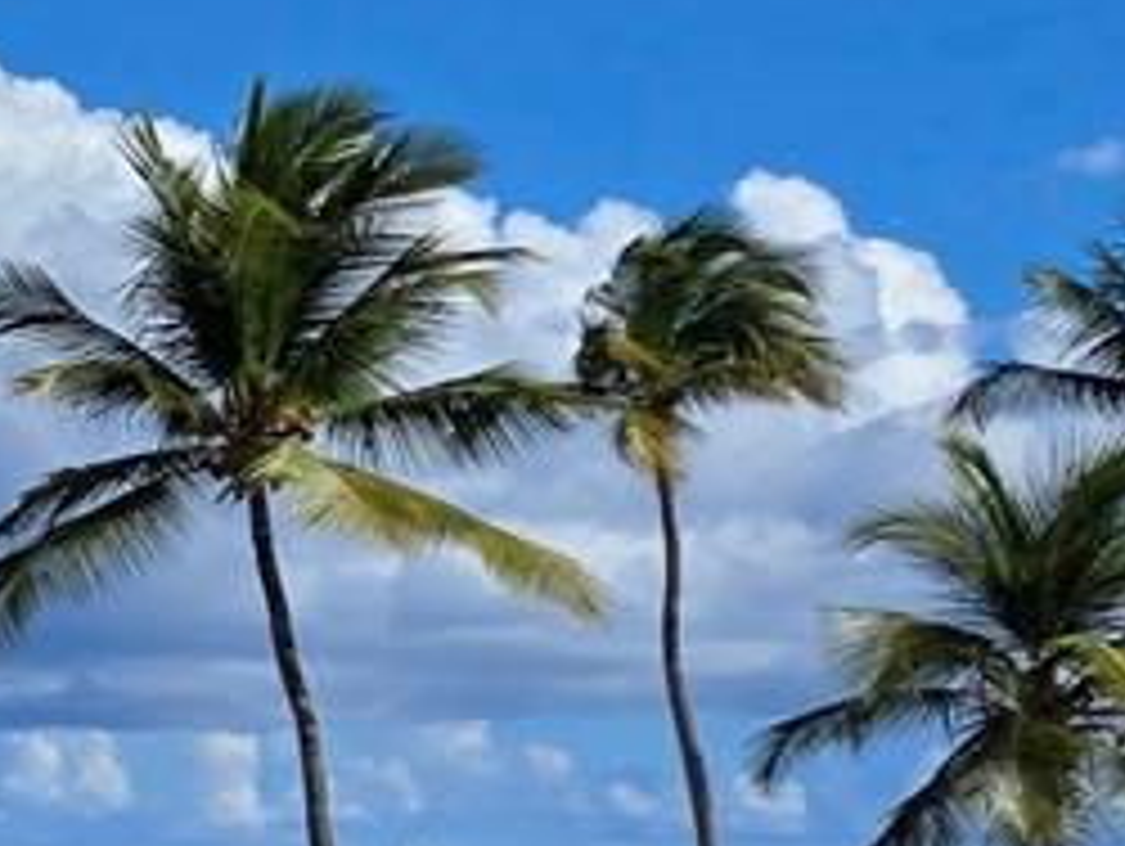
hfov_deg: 10.4
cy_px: 684
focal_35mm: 147
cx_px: -2038
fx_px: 4782
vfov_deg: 10.1
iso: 25
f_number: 1.8
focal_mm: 5.4
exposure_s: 1/3333
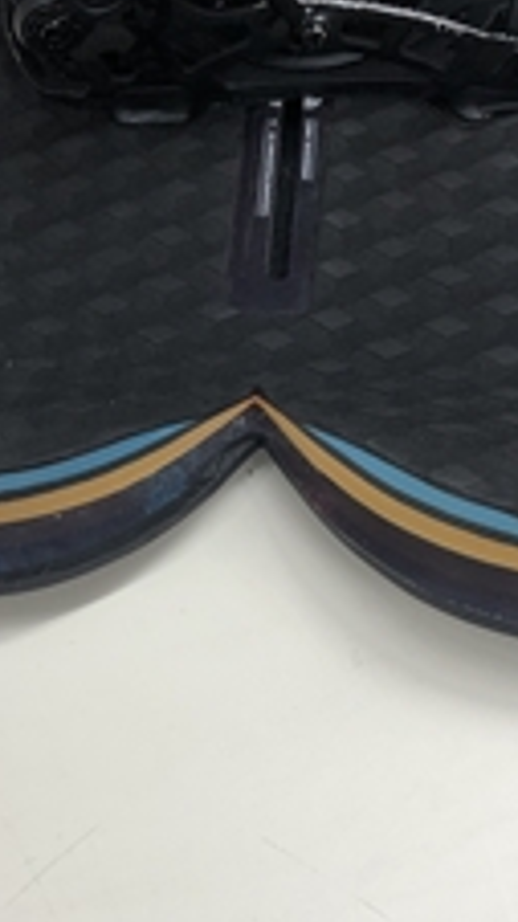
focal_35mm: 54
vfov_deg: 38.5
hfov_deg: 22.1
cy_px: 498
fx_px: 1320
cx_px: 184
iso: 32
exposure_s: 1/33
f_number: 1.8
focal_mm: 4
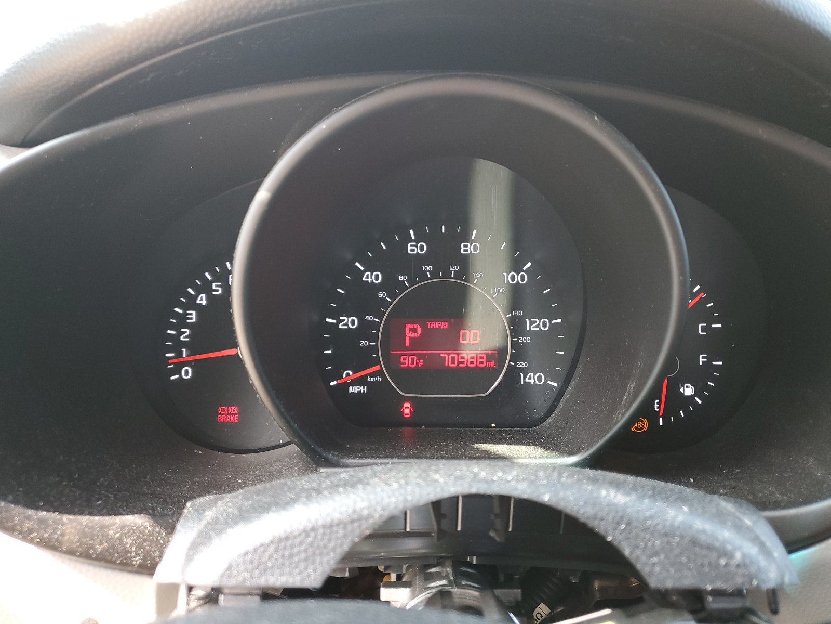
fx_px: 624
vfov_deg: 53.1
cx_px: 416
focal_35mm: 26
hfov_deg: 67.3
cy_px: 312
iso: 66
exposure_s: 1/50
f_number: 1.5
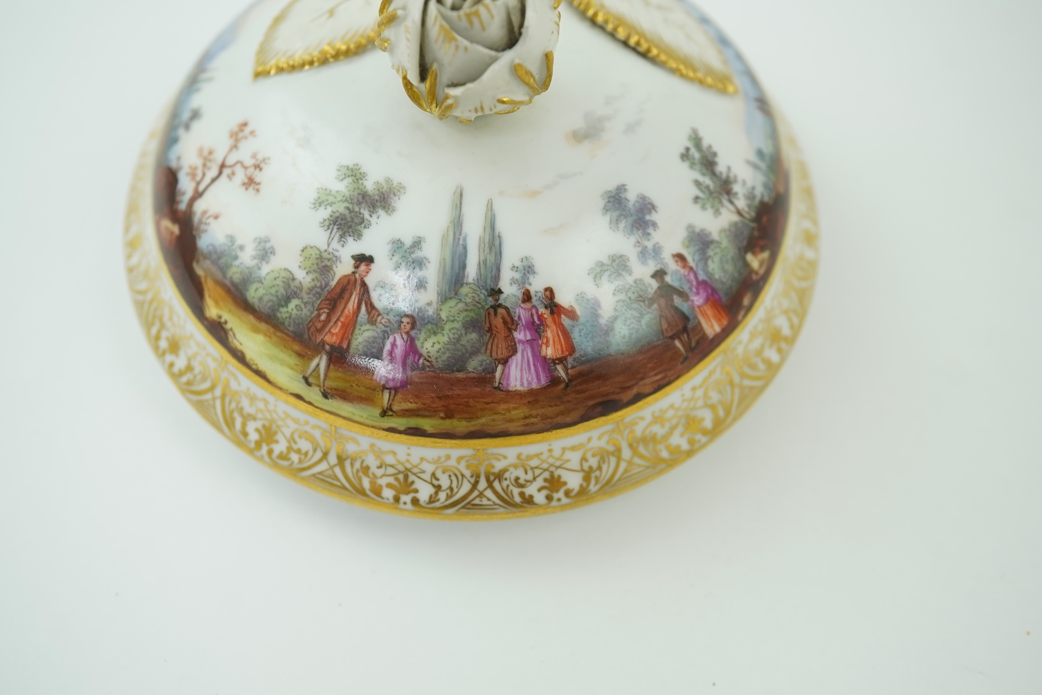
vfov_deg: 29.9
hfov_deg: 43.6
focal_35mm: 45
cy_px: 348
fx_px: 1302
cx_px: 521
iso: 400
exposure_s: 1/50
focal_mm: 30
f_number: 9
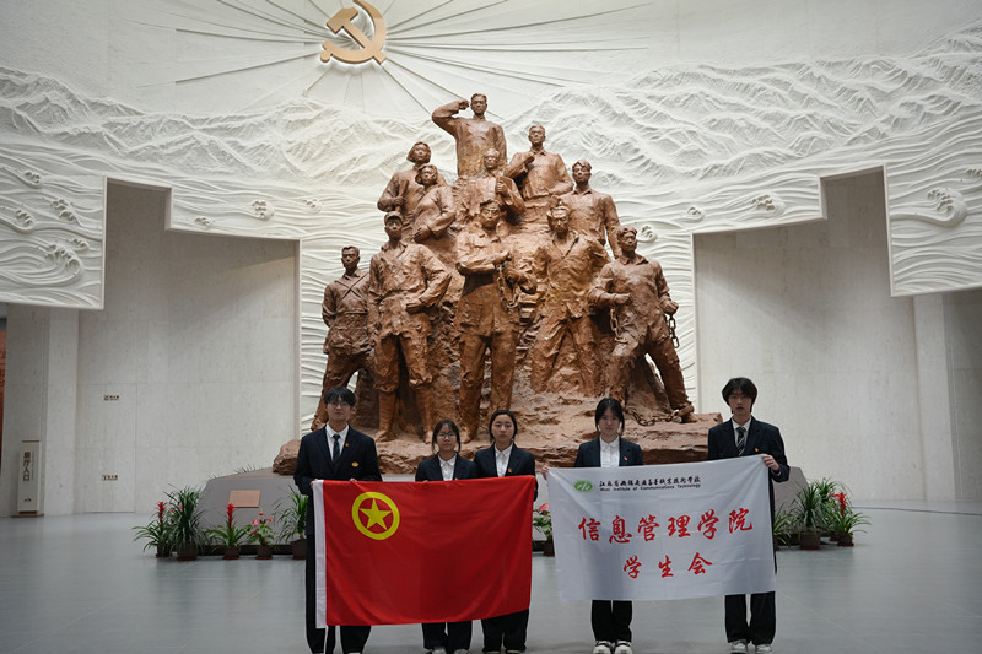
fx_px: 941
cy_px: 327
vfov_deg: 38.3
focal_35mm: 34
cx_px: 491
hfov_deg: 55.1
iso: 1000
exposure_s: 1/160
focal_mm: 34.5
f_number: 4
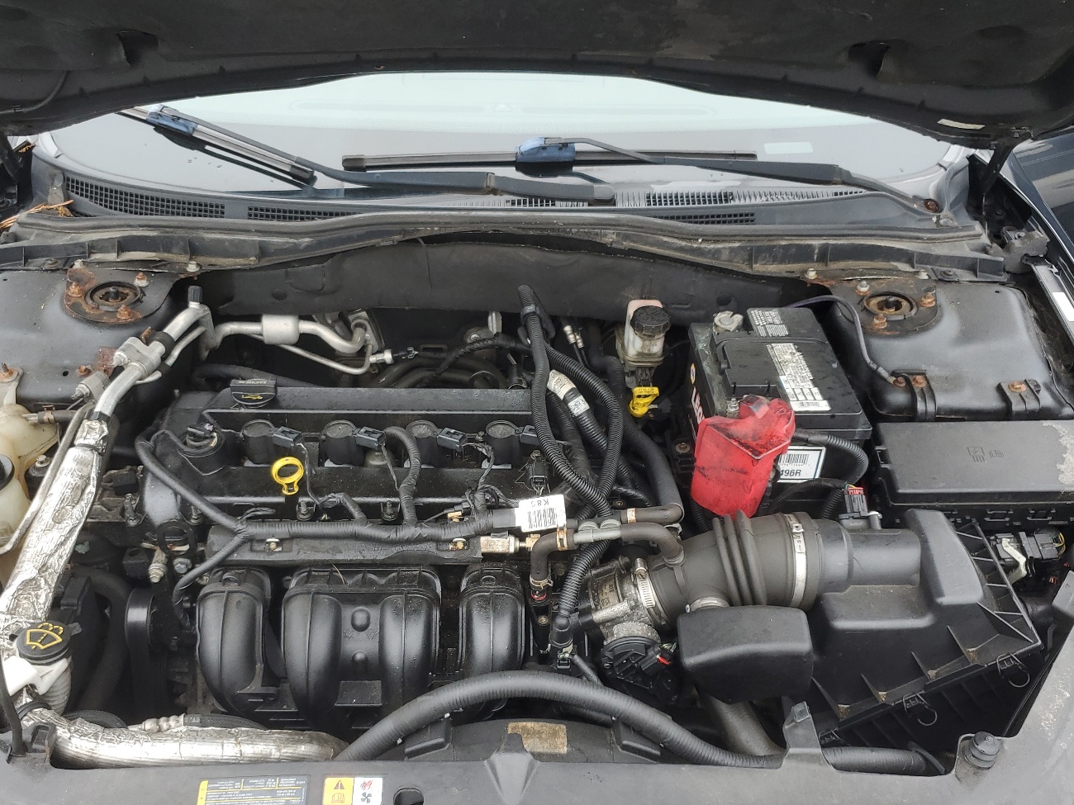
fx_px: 993
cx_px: 503
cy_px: 466
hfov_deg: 56.8
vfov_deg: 44.0
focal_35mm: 32
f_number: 1.5
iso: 50
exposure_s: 1/182
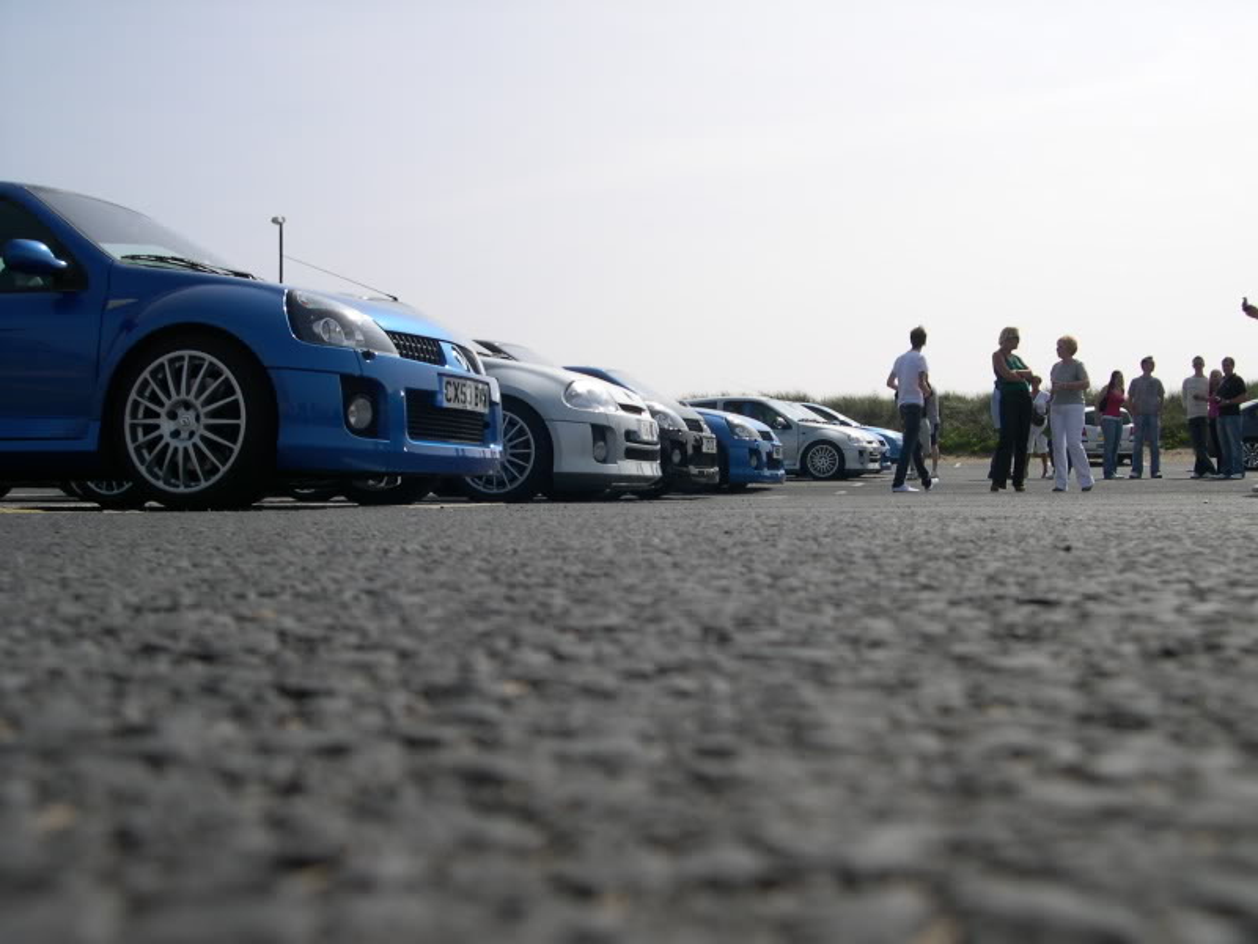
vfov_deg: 37.7
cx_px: 629
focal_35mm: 38
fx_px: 1381
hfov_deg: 49.0
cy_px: 472
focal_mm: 8
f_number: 7.6
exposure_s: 1/333
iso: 100
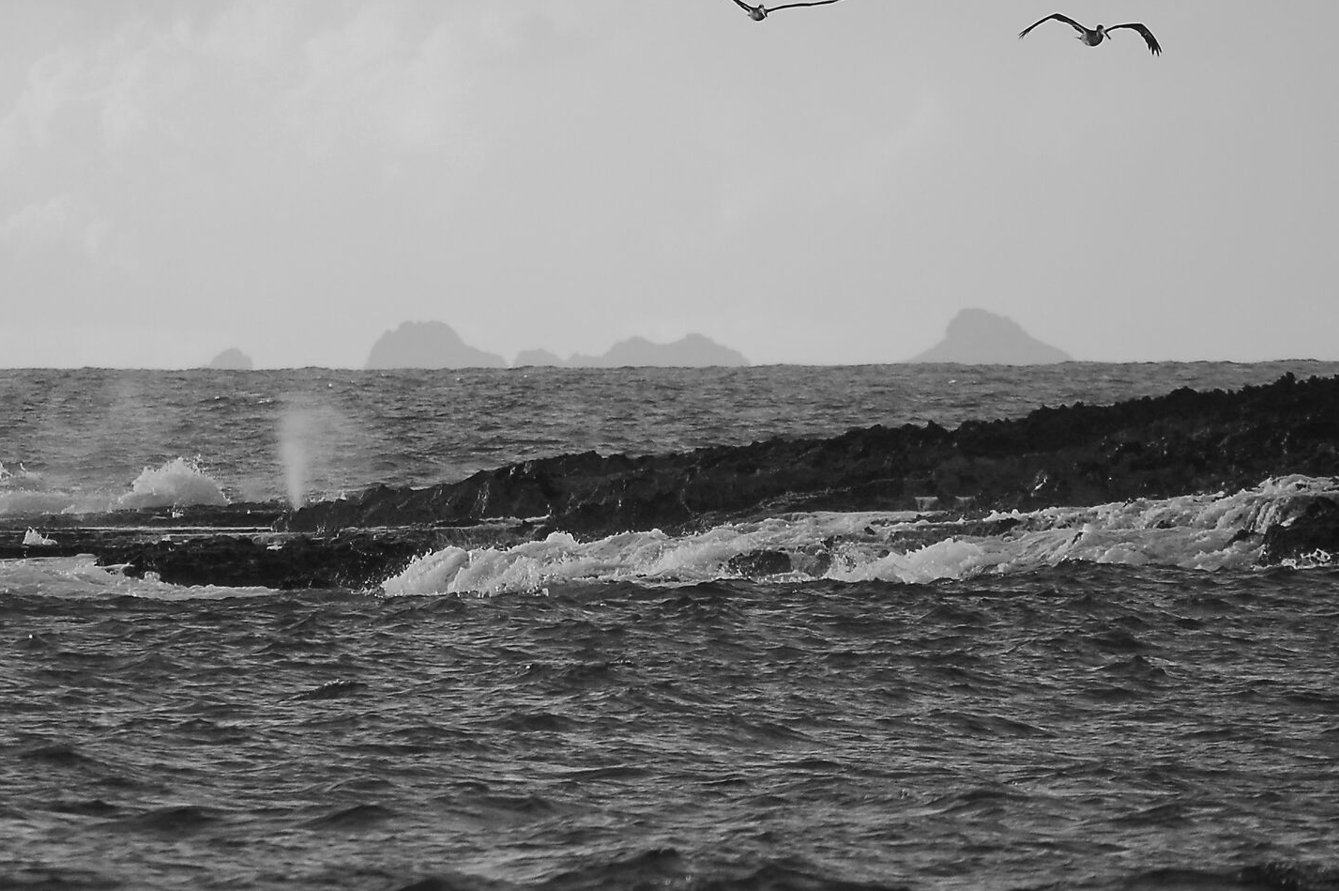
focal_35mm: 757
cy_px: 377
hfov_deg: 2.7
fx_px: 28133
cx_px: 417
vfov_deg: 1.8
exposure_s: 1/1000
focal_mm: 300
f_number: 5.6
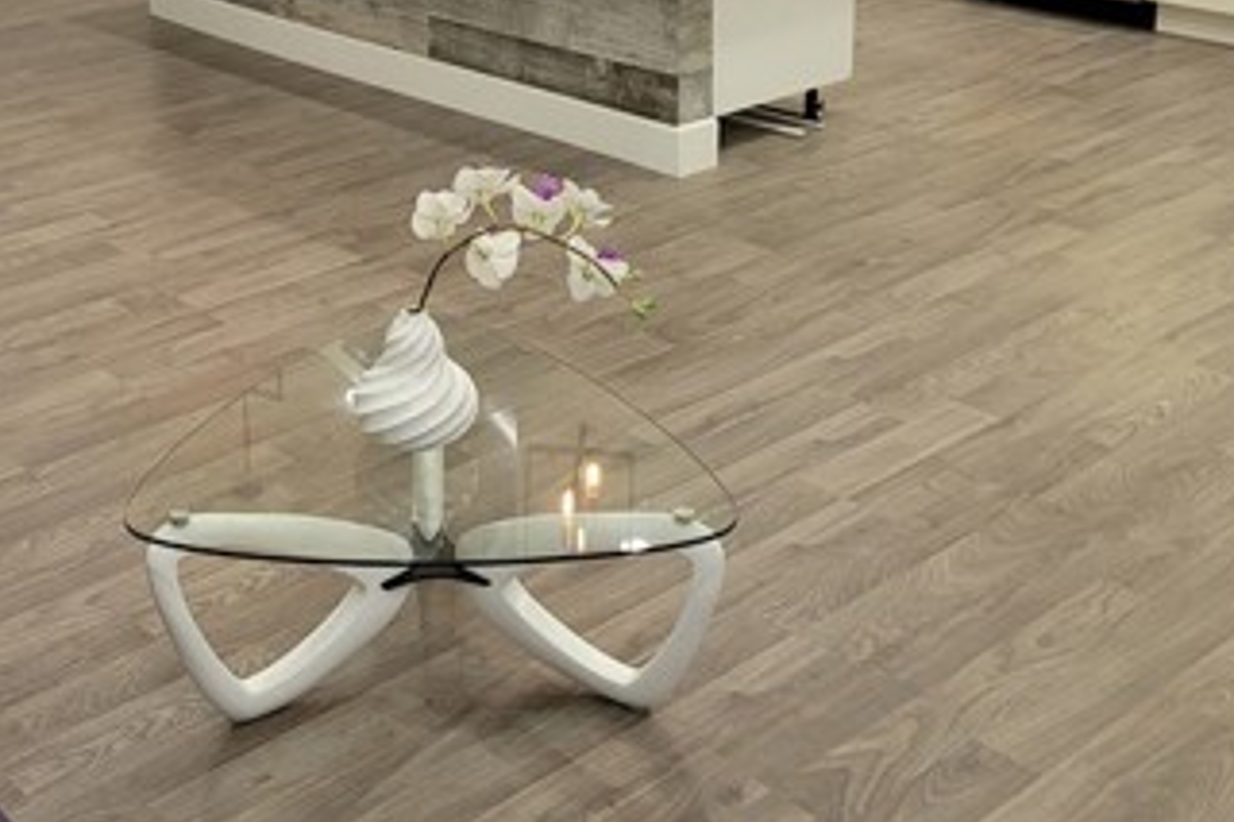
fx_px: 1781
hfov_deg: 37.2
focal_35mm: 52
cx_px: 301
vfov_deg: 24.8
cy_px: 4
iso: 250
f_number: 1.8
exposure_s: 1/120
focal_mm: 7
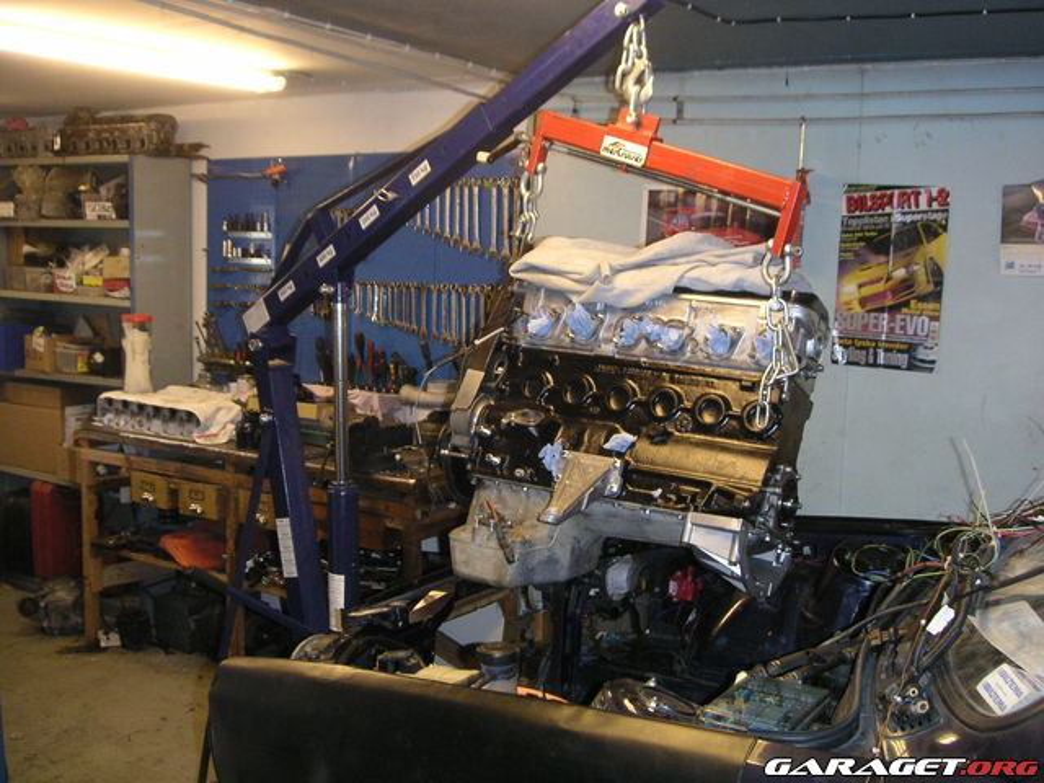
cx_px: 522
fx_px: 1146
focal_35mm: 38
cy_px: 392
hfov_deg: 49.0
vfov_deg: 37.7
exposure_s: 1/45
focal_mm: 6
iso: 160
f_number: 2.8
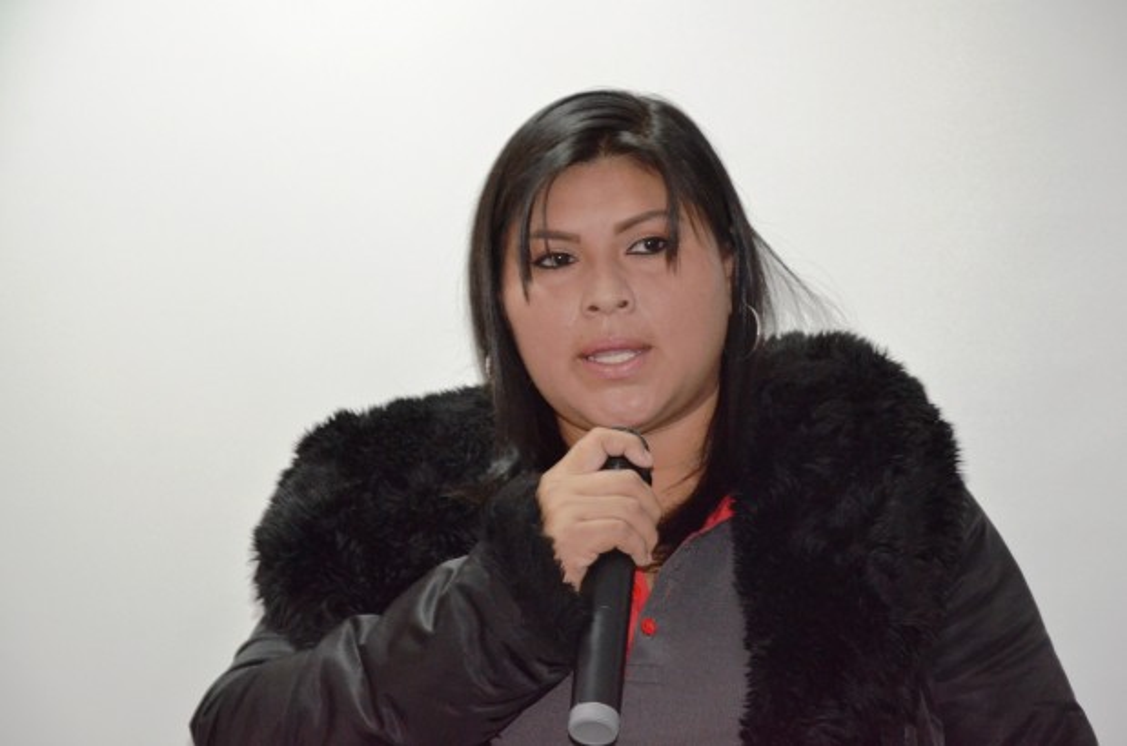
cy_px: 373
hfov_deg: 13.1
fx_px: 4920
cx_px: 564
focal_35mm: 158
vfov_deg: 8.7
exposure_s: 1/60
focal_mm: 105
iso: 4000
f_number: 7.1
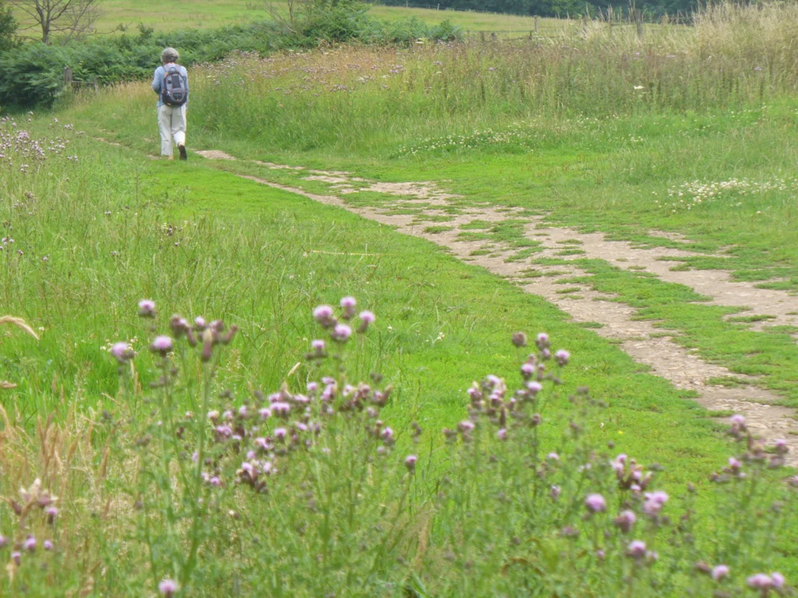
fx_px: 2928
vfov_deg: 11.7
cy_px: 299
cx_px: 399
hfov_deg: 15.5
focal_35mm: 127
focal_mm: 21
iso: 80
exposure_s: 1/250
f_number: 3.7
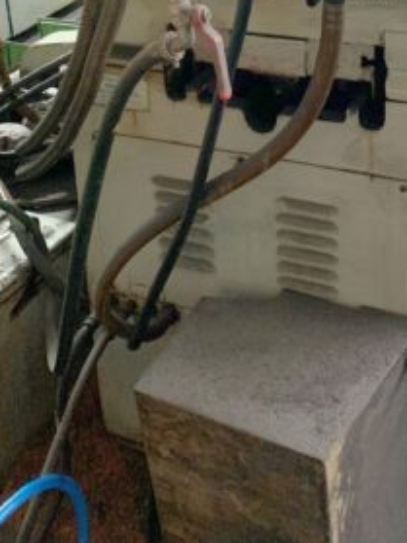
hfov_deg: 25.8
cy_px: -2
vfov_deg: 31.7
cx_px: 294
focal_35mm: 56
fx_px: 879
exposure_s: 1/25
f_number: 1.8
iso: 640
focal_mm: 4.25
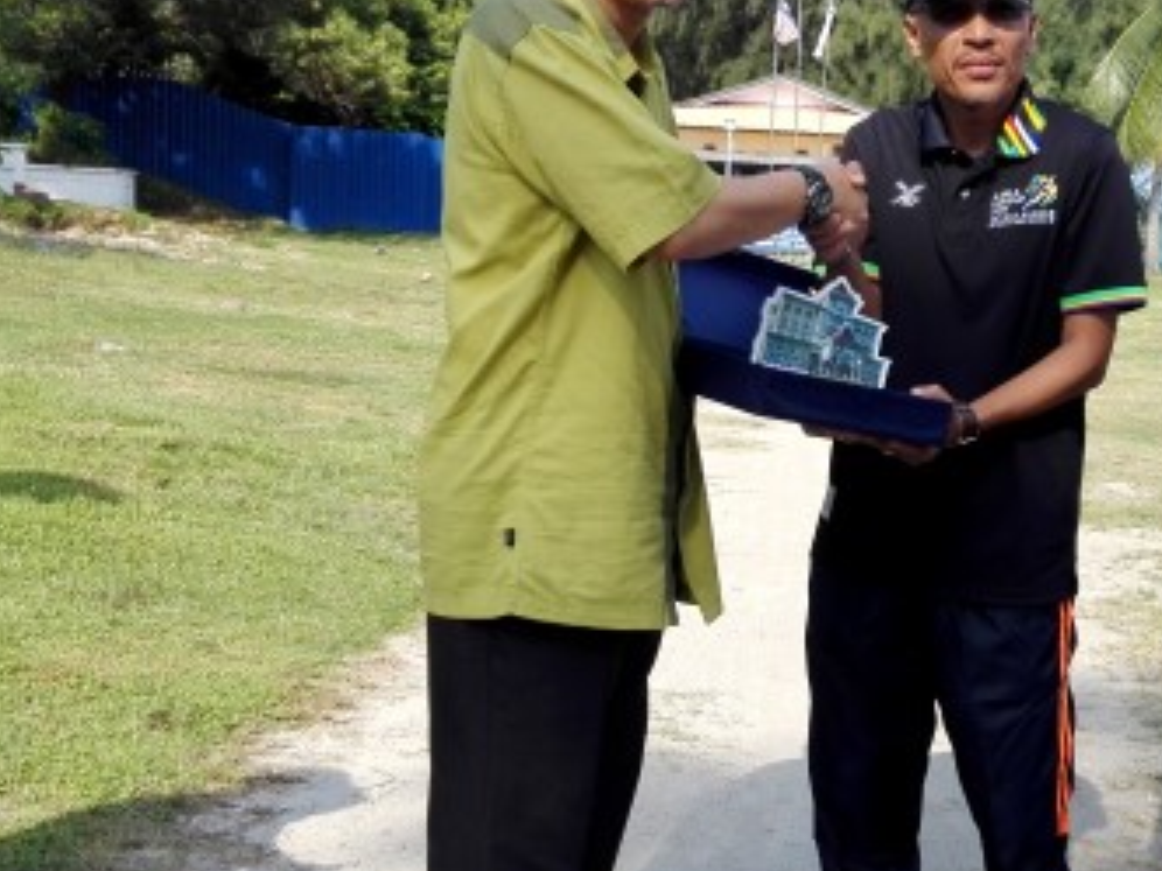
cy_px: 420
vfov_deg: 28.0
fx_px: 1746
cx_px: 878
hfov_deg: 35.9
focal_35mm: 52
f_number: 2
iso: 100
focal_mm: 3.68
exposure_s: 1/854
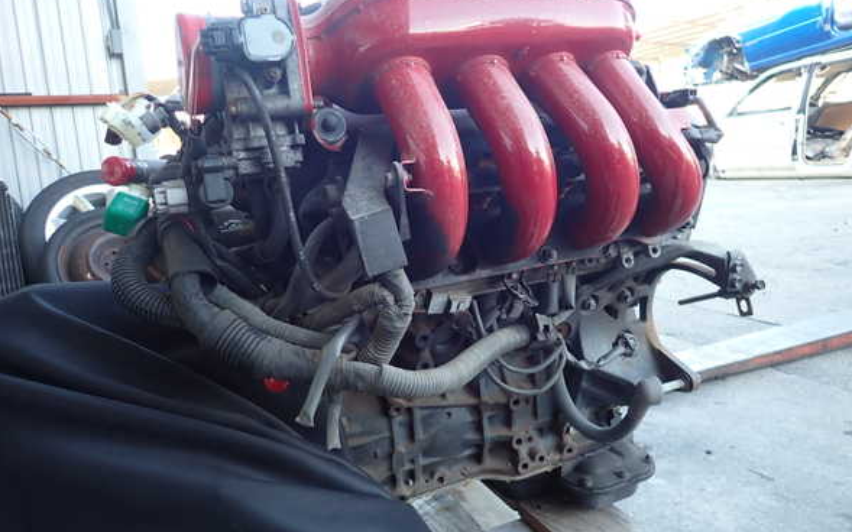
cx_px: 431
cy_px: 247
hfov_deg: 68.4
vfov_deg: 46.0
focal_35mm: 27
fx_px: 627
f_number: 2
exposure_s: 1/60
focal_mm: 4.5
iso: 100
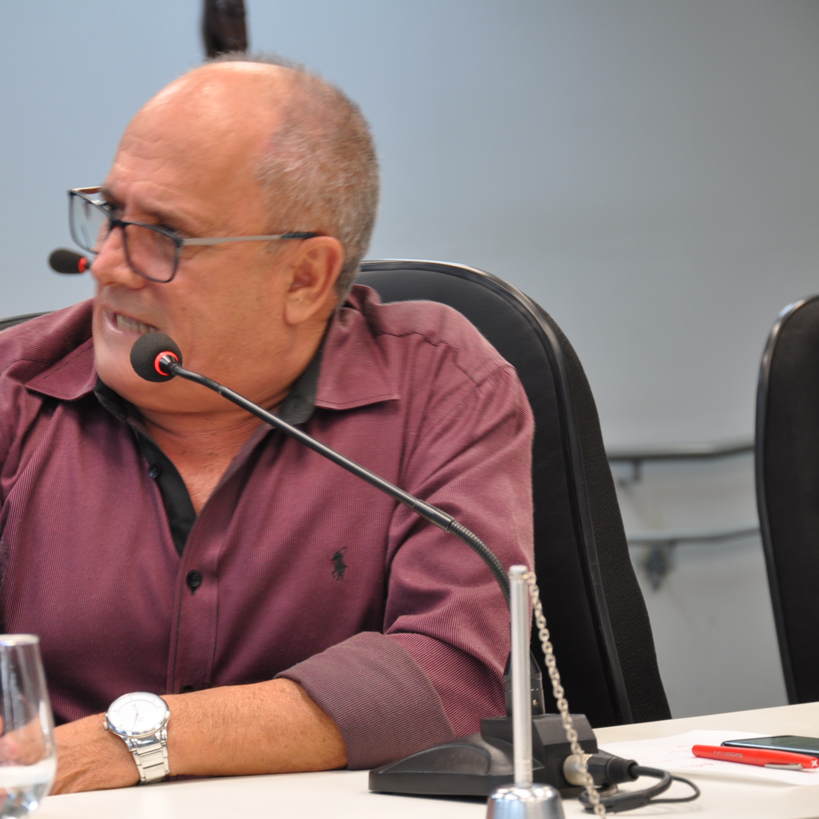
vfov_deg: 13.7
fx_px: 3400
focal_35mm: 127
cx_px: 240
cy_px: 410
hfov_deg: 13.7
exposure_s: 1/10
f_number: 5.3
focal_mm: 66
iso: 200
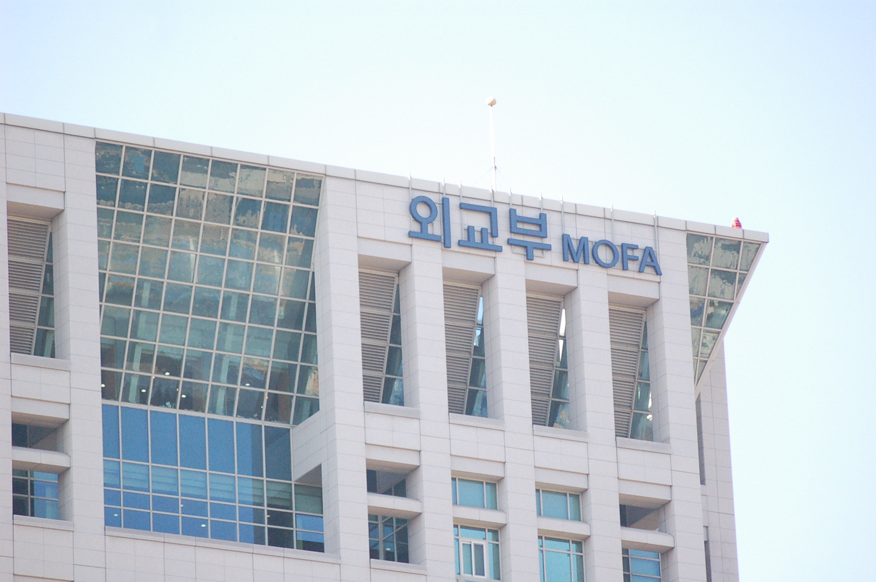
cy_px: 291
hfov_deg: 6.9
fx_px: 7293
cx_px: 438
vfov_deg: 4.6
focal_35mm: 300
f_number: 2.8
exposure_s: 1/4000
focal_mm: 200
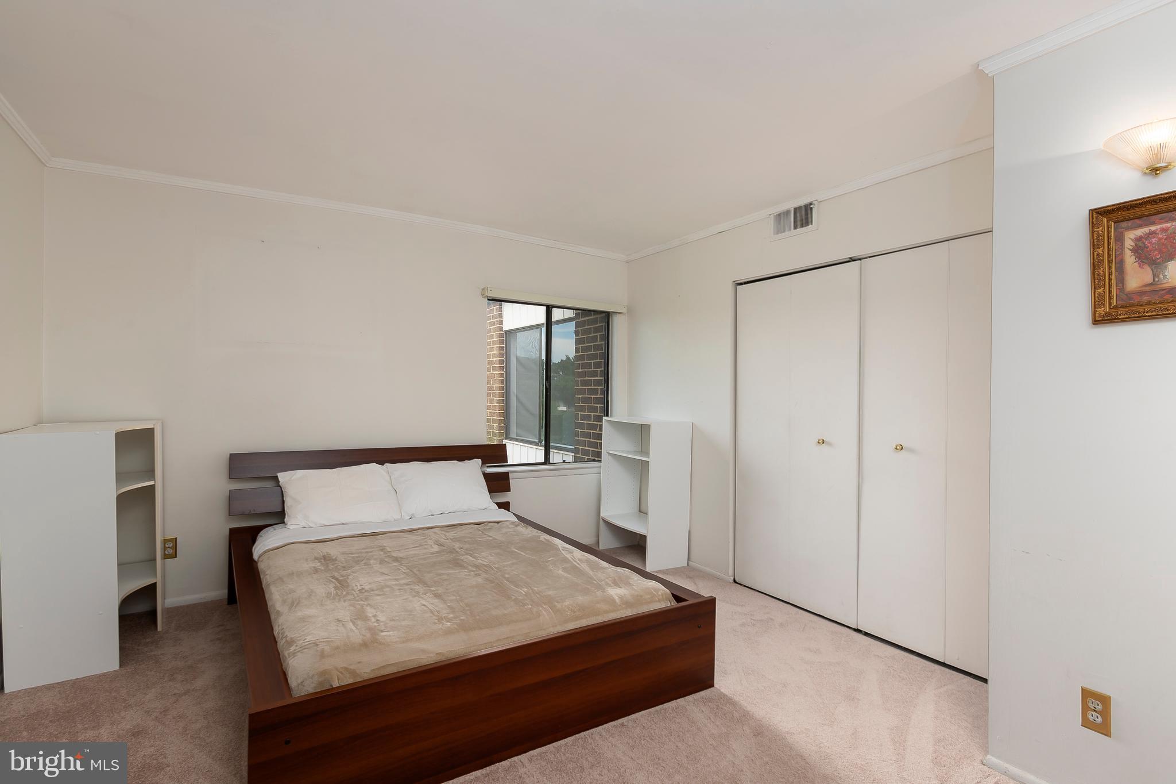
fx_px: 620
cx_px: 588
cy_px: 392
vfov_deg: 64.5
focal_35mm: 19
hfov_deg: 86.9
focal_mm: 19
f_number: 9
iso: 320
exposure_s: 1/125
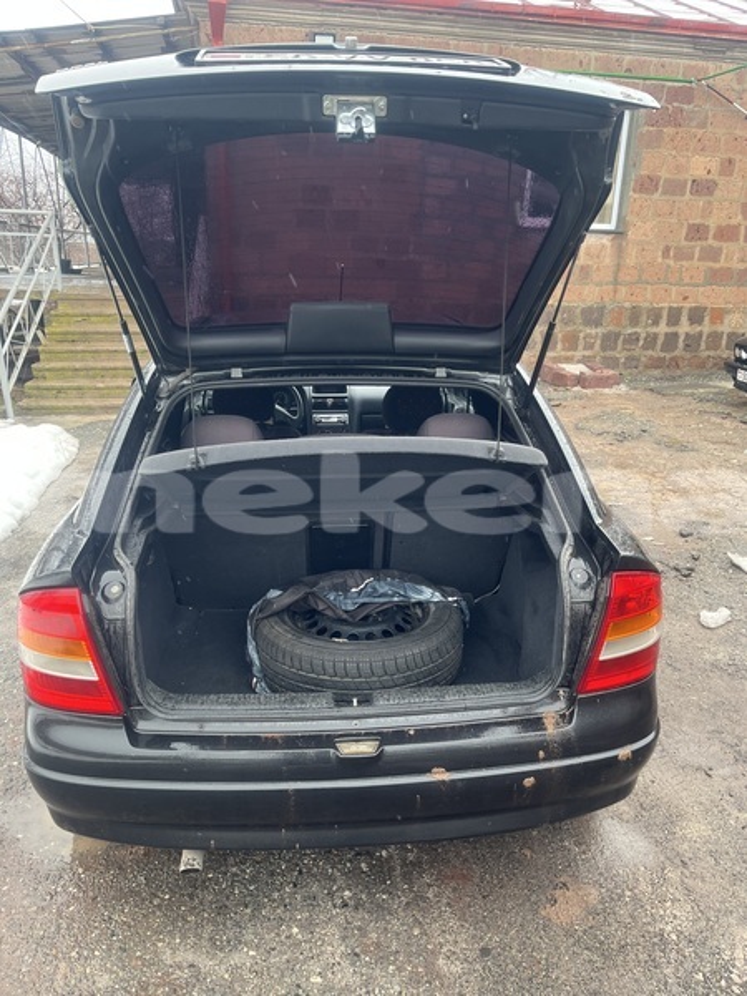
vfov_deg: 67.3
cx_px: 374
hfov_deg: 53.1
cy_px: 498
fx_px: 748
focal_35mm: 26
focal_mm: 5.1
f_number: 1.6
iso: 64
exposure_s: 1/122
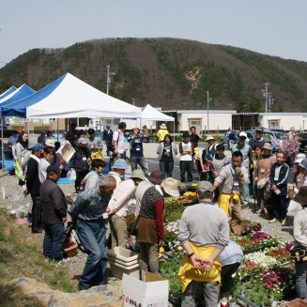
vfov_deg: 39.2
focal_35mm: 43
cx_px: 206
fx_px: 431
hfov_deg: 38.7
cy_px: 154
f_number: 10
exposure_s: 1/500
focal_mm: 22
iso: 200
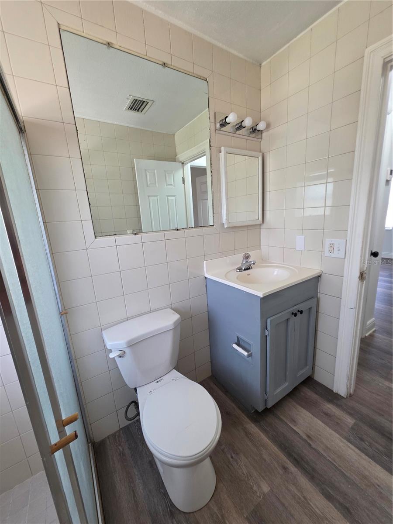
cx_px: 196
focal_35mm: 13
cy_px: 262
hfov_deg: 89.9
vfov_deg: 106.2
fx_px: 197
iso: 250
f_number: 1.9
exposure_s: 1/60
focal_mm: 2.2
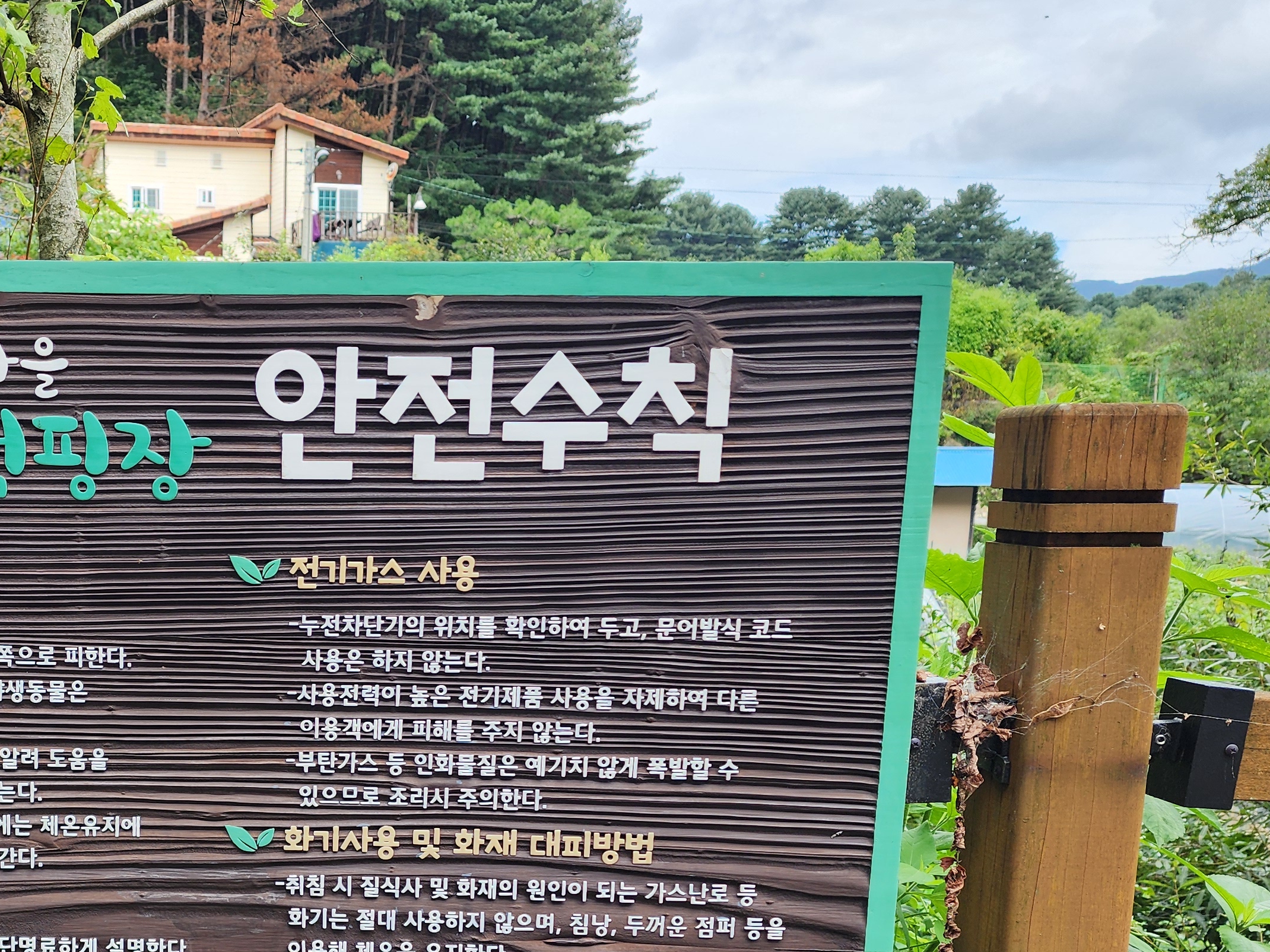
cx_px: 198
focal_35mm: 43
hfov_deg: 41.3
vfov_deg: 32.8
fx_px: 1578
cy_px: 747
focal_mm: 6.4
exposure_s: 1/176
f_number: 1.8
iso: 12
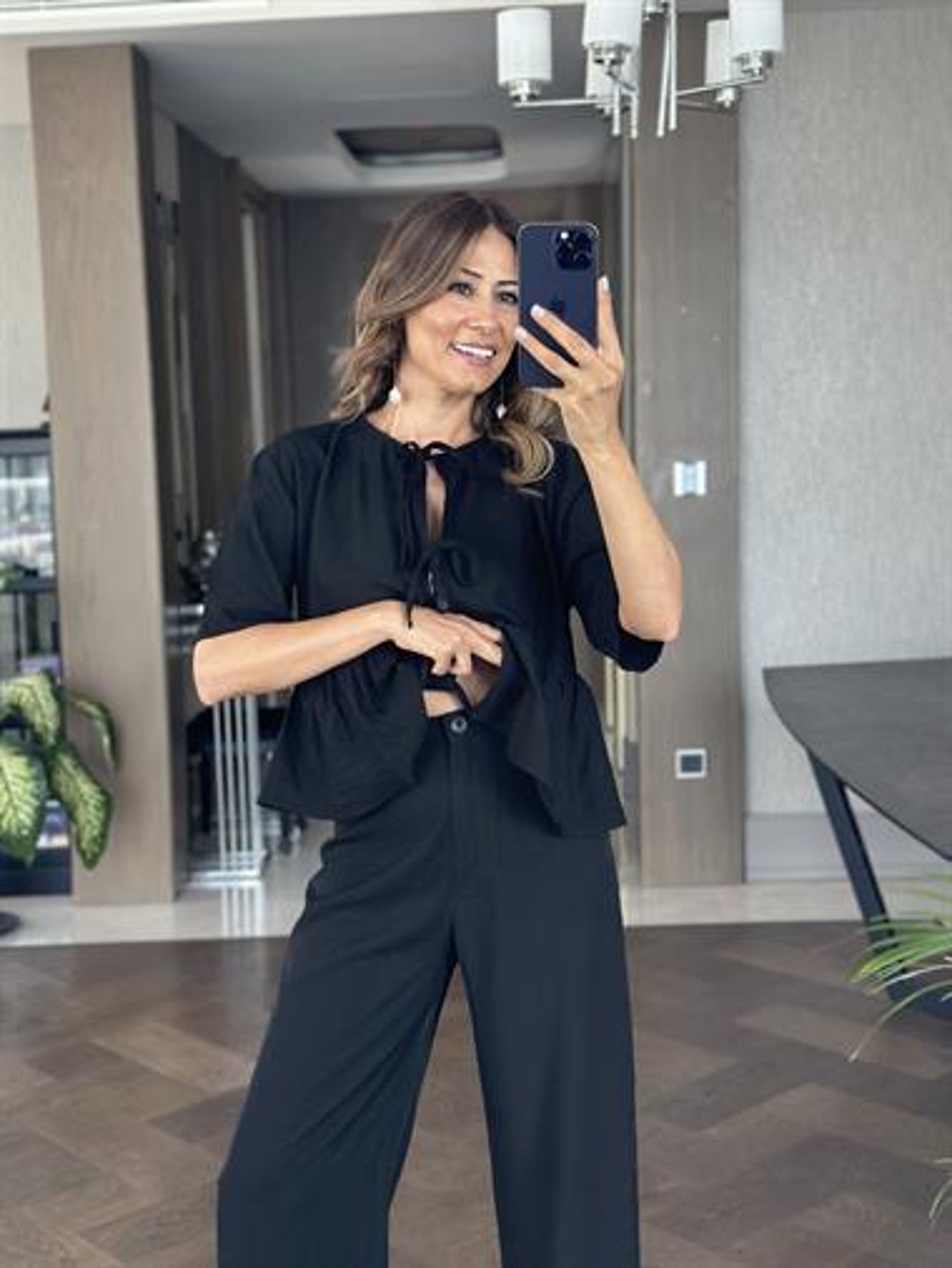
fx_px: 1759
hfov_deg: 30.3
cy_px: 634
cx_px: 476
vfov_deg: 39.6
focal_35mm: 48
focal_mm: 6.86
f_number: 1.78
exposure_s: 1/118
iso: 125
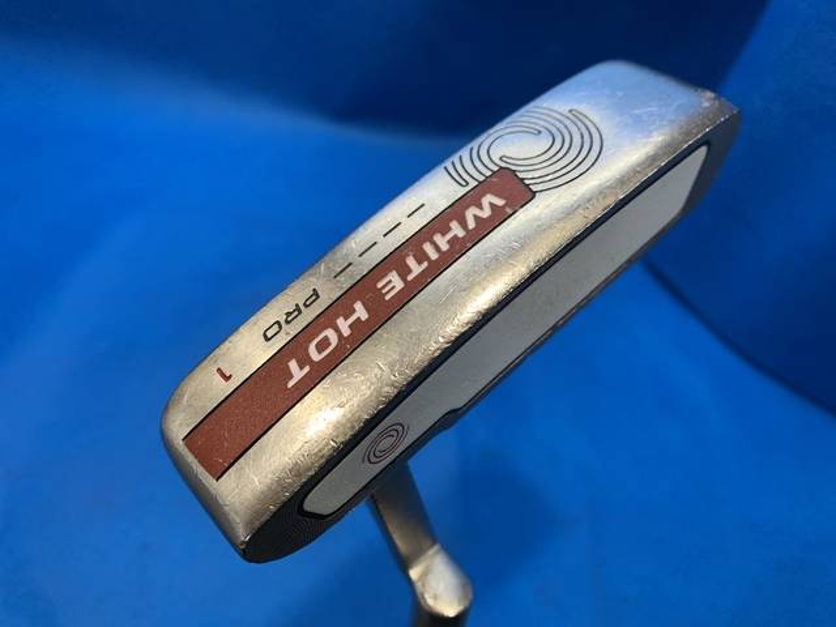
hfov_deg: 67.3
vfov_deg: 53.1
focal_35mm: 26
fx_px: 628
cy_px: 314
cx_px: 418
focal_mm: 4.25
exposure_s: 1/60
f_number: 1.8
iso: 50
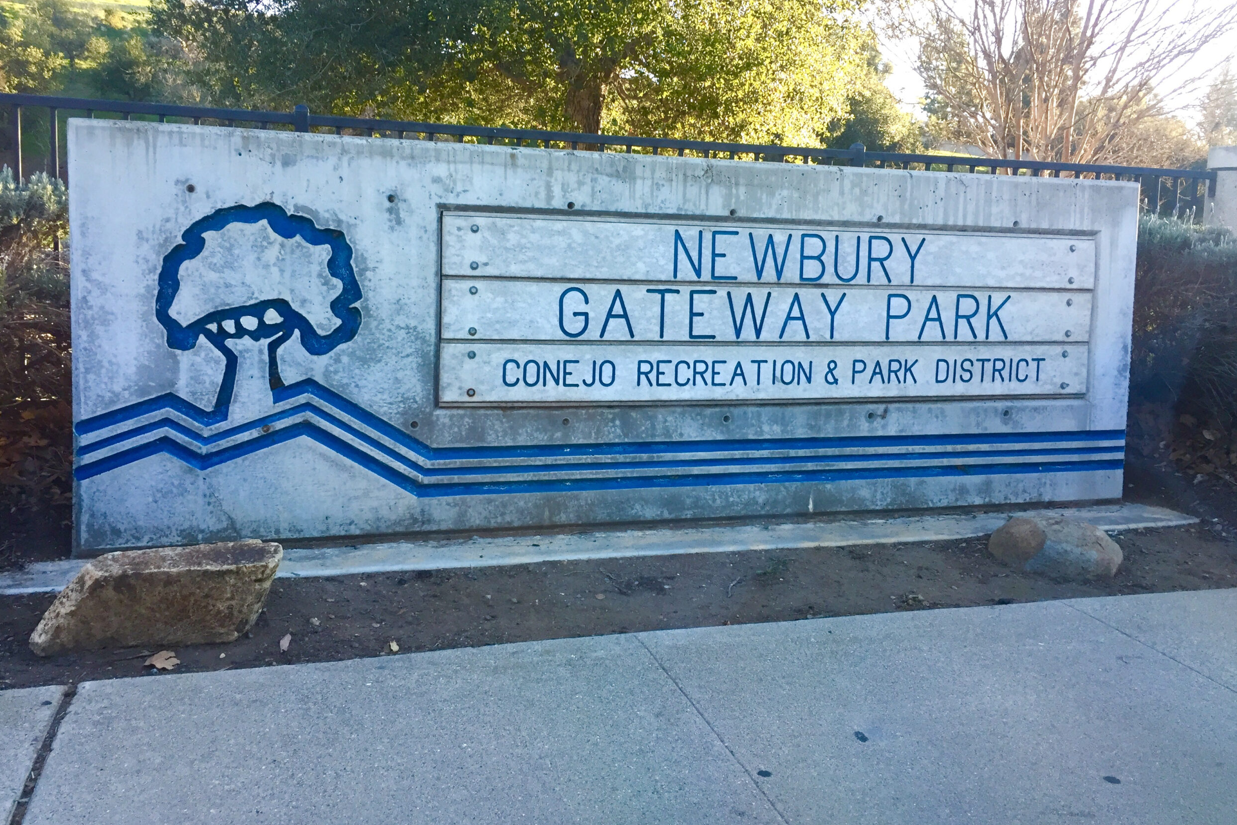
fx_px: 1065
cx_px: 628
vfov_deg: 42.3
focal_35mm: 31
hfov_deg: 60.3
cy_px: 369
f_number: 2.2
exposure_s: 1/40
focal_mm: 4.15
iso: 32
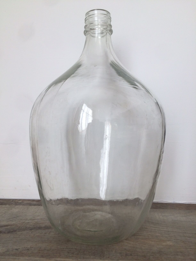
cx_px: 98
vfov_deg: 61.7
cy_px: 130
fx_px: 219
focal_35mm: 29
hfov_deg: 48.2
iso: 32
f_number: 2.2
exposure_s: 1/201
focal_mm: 4.15
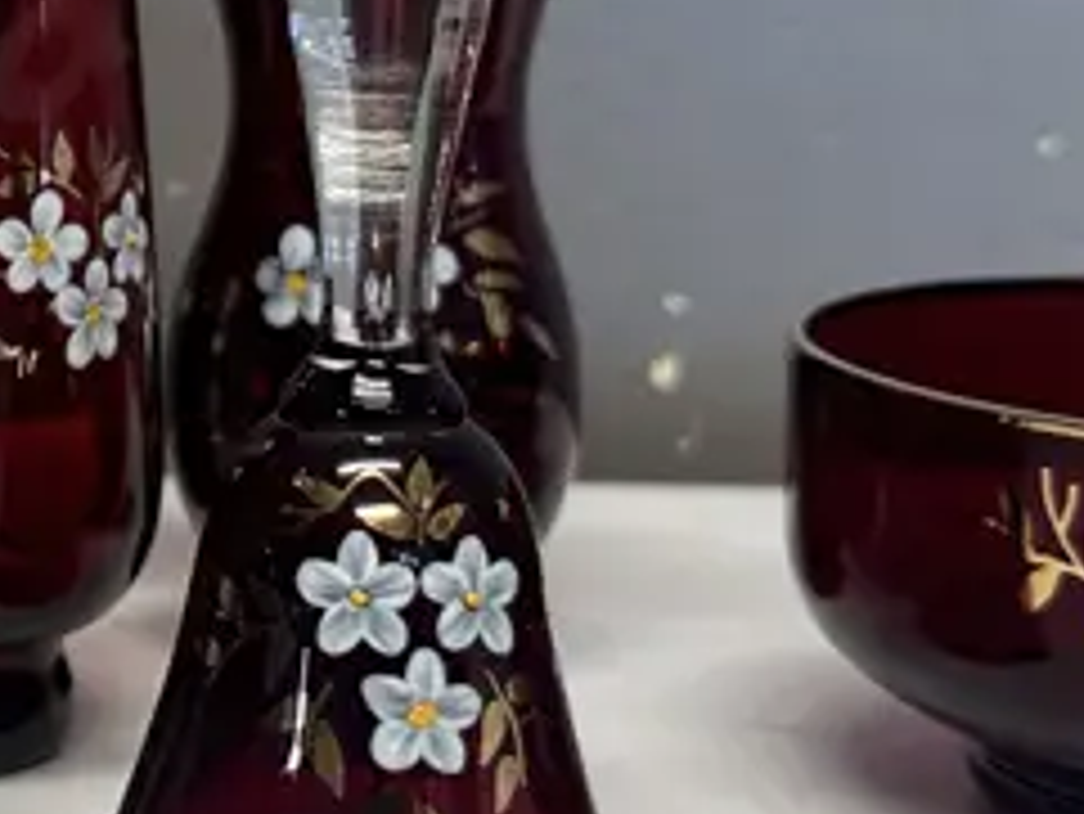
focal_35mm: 102
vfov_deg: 14.4
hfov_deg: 18.4
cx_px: -153
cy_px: 162
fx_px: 3196
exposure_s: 1/100
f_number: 1.78
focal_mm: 6.86
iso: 125
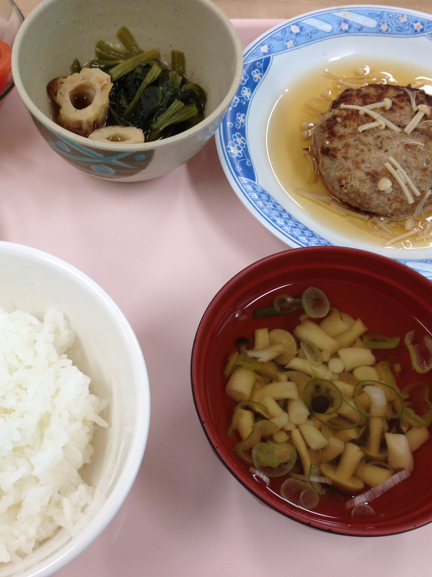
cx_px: 115
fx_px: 782
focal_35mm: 47
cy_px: 287
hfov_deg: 30.4
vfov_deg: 40.4
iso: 64
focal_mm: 4.28
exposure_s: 1/40
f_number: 2.4
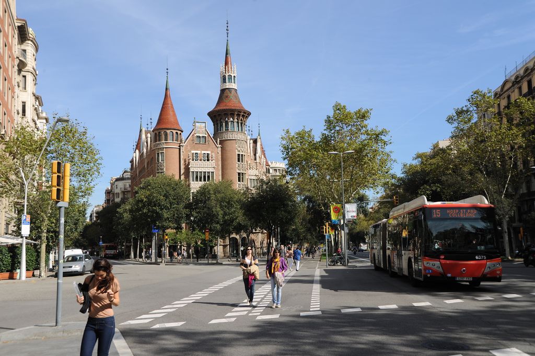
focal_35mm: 35
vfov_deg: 37.8
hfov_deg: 54.5
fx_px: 520
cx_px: 268
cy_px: 178
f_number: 9
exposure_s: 1/400
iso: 200
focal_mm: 35
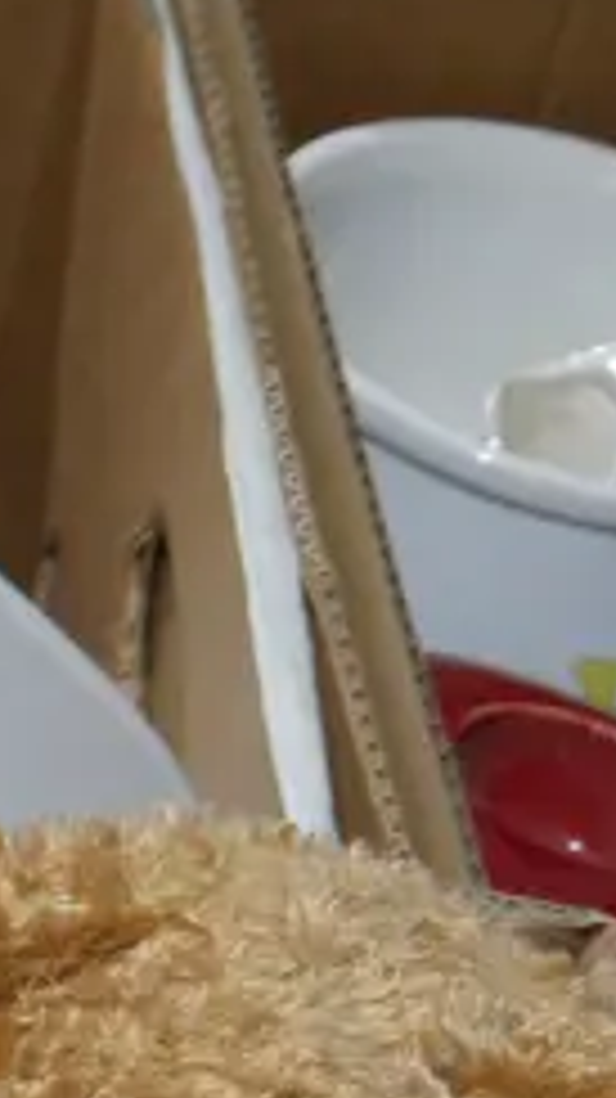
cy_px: 2146
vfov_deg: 11.8
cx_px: -456
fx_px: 4798
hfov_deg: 7.2
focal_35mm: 165
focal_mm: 18
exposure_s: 1/60
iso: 200
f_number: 4
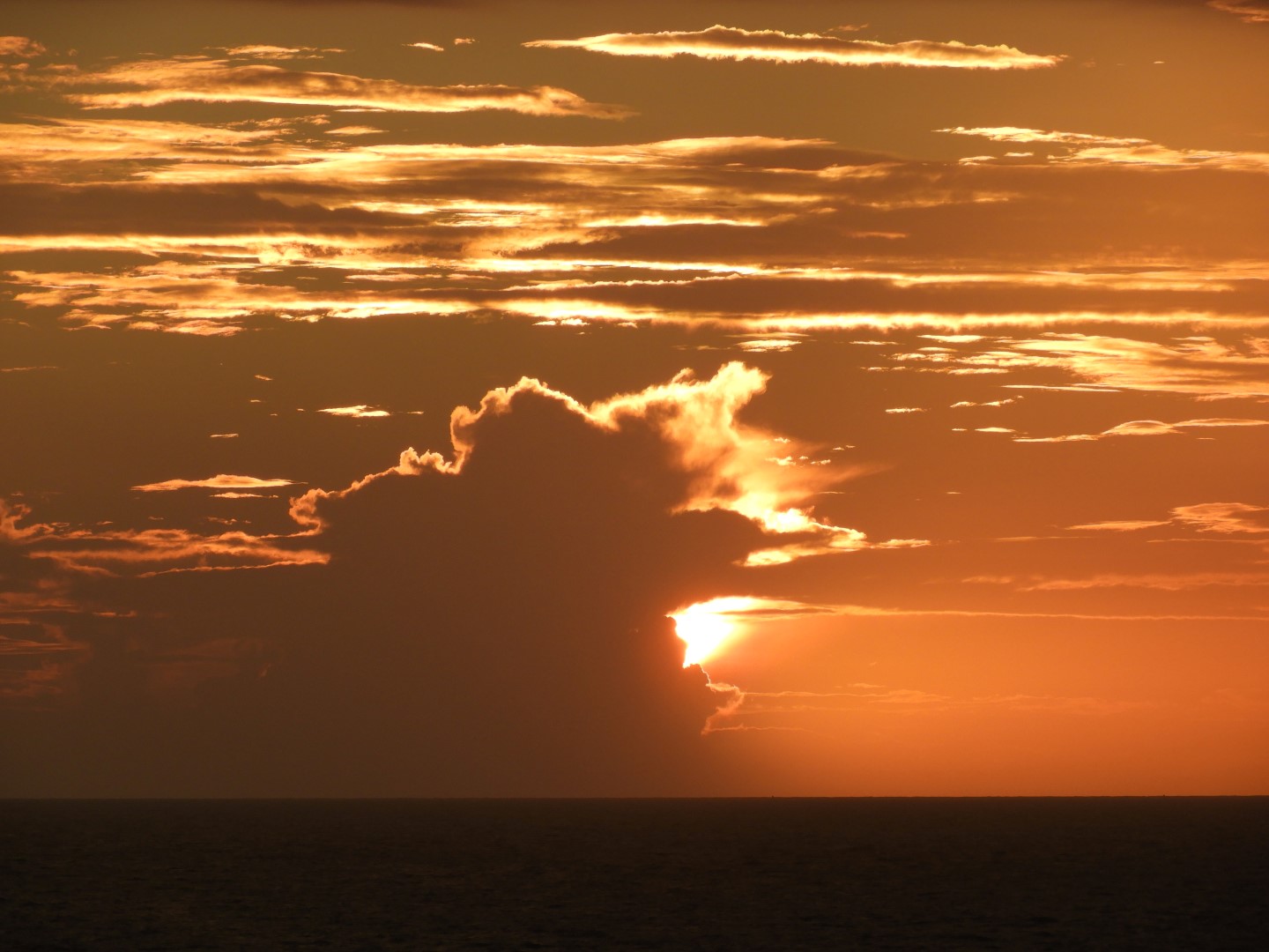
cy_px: 476
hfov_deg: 5.5
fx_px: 13197
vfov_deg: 4.1
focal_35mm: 360
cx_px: 634
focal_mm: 64.5
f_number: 5.6
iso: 100
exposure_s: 1/400
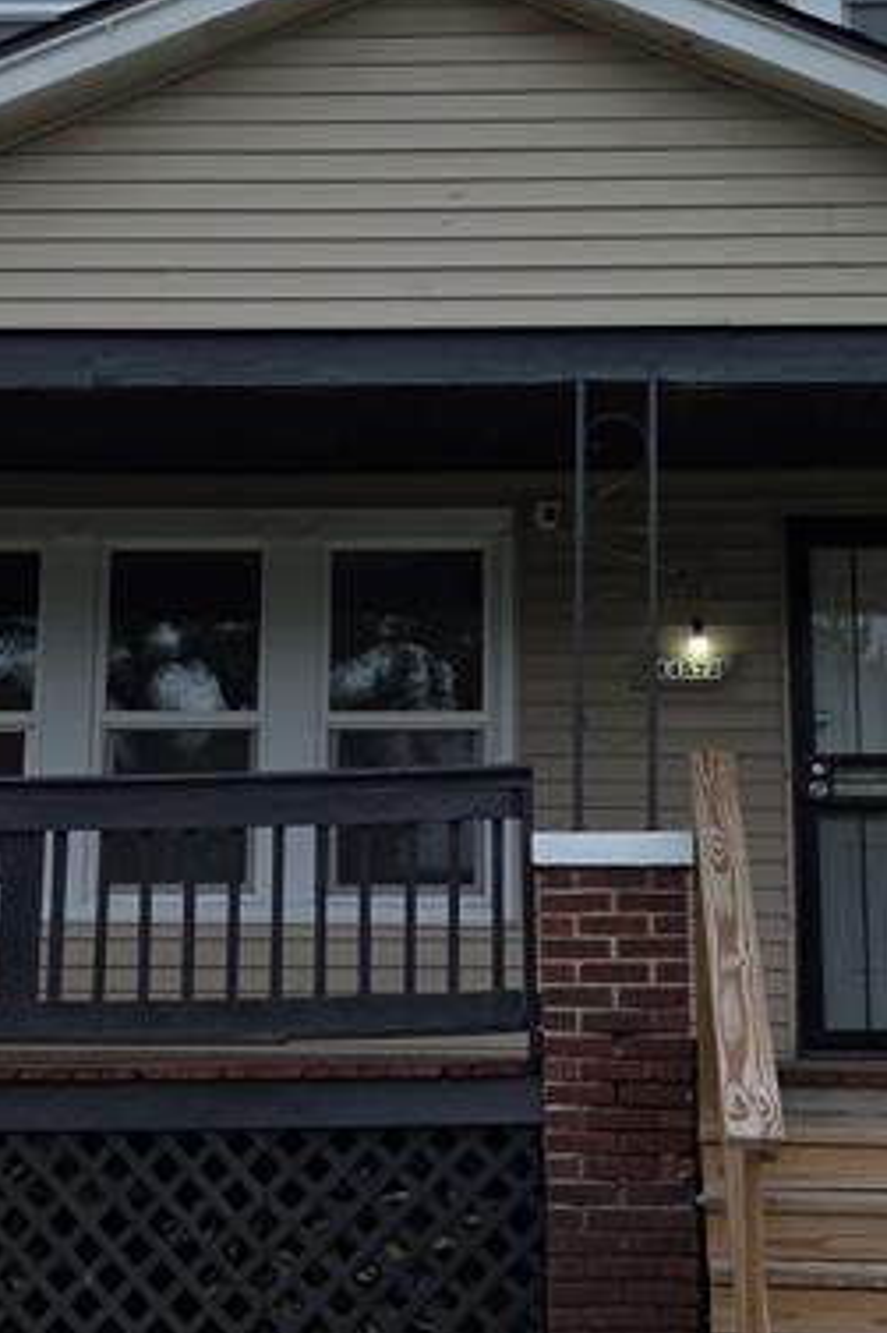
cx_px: 442
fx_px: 2404
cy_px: 484
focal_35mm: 65
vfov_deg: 30.8
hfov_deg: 20.9
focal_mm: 5.4
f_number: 1.8
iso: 25
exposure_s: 1/512
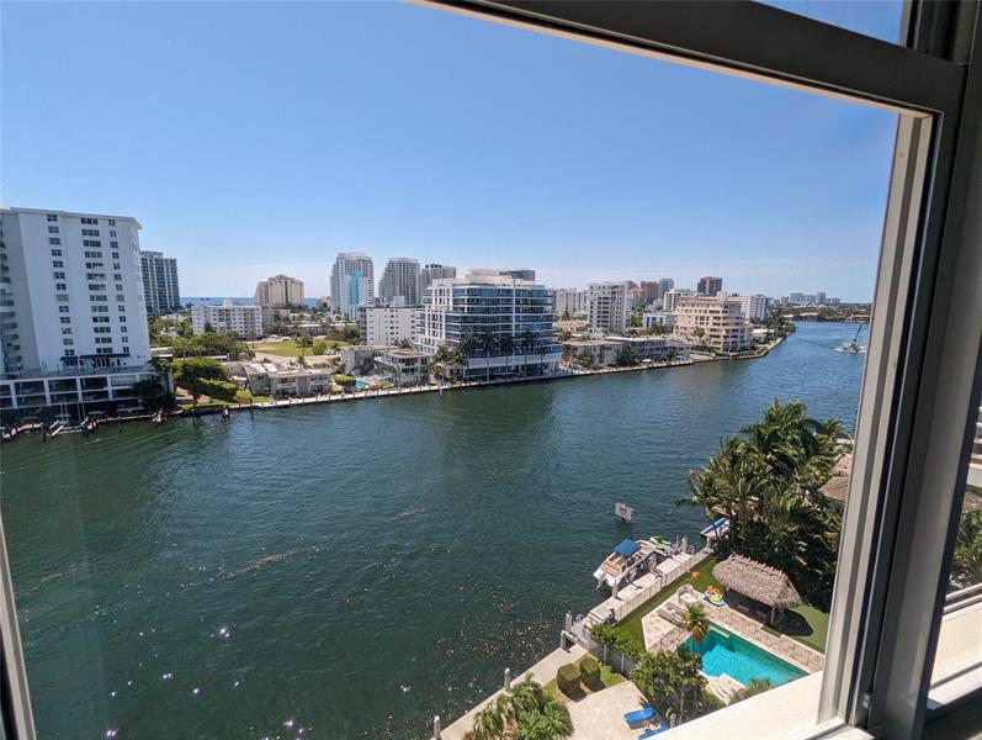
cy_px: 370
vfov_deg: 78.2
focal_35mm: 16
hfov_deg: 94.4
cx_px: 491
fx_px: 455
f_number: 2.2
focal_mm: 2.35
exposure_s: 1/659
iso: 46
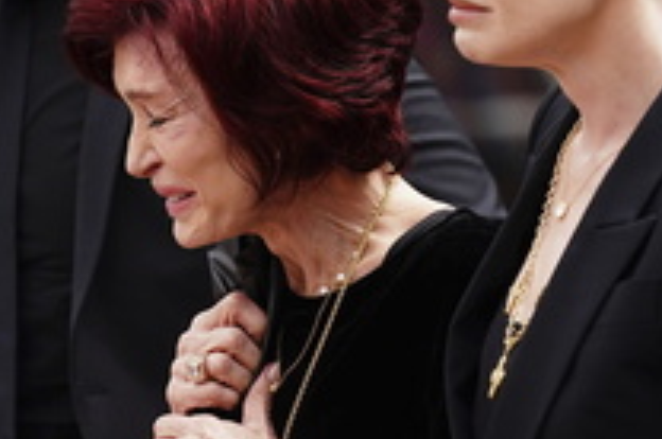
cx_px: 178
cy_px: 103
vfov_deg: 3.1
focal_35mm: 439
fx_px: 8060
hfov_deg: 4.7
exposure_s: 1/2500
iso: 500
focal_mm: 178
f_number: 3.5
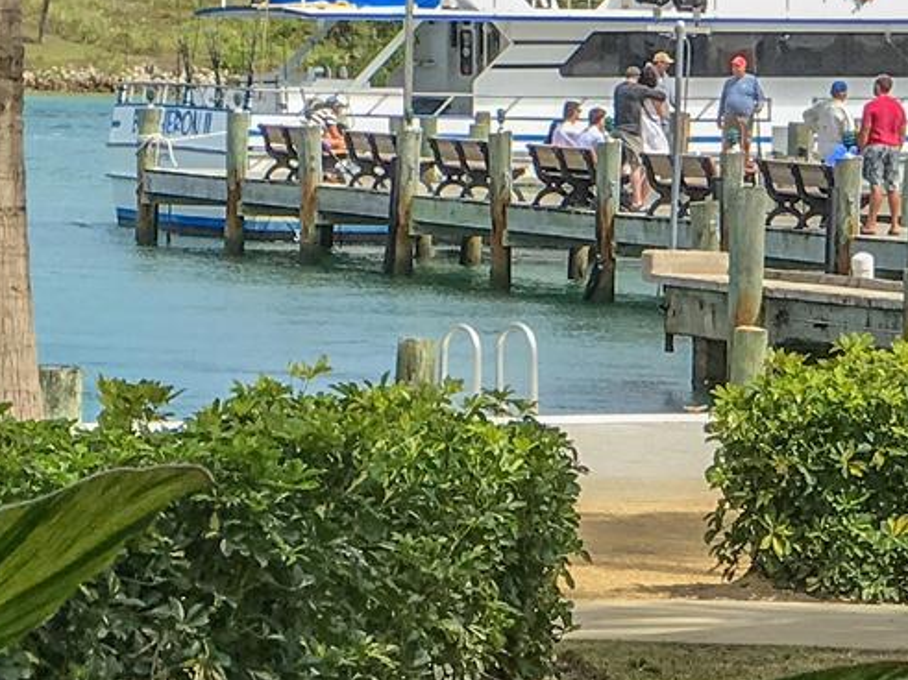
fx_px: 6136
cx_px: -24
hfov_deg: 8.4
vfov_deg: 6.3
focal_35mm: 234
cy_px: -340
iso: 20
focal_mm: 6.6
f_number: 2.8
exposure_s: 1/772
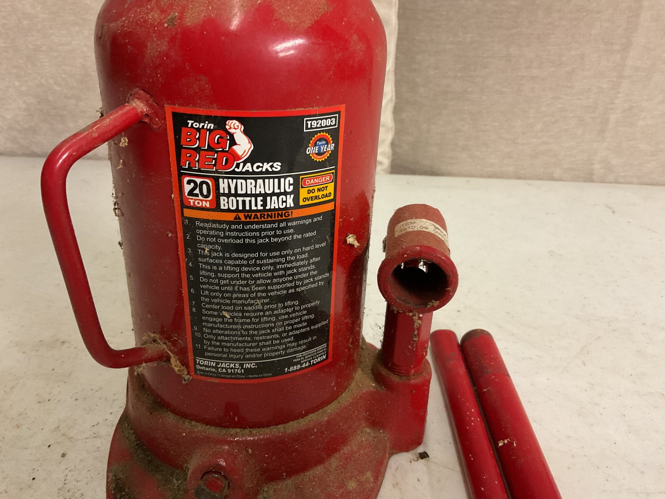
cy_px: 250
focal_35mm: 29
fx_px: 557
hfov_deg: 61.7
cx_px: 332
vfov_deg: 48.2
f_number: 1.8
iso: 250
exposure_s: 1/40
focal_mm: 3
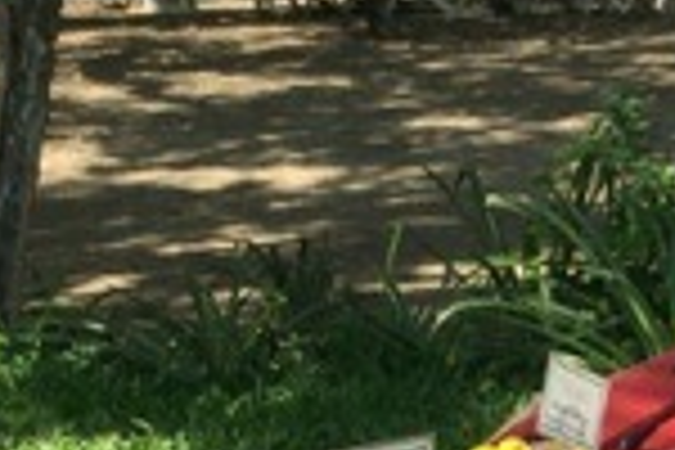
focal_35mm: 129
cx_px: 590
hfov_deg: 15.7
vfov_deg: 10.3
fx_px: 2419
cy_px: 644
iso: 32
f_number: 2.2
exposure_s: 1/1647
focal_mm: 4.15
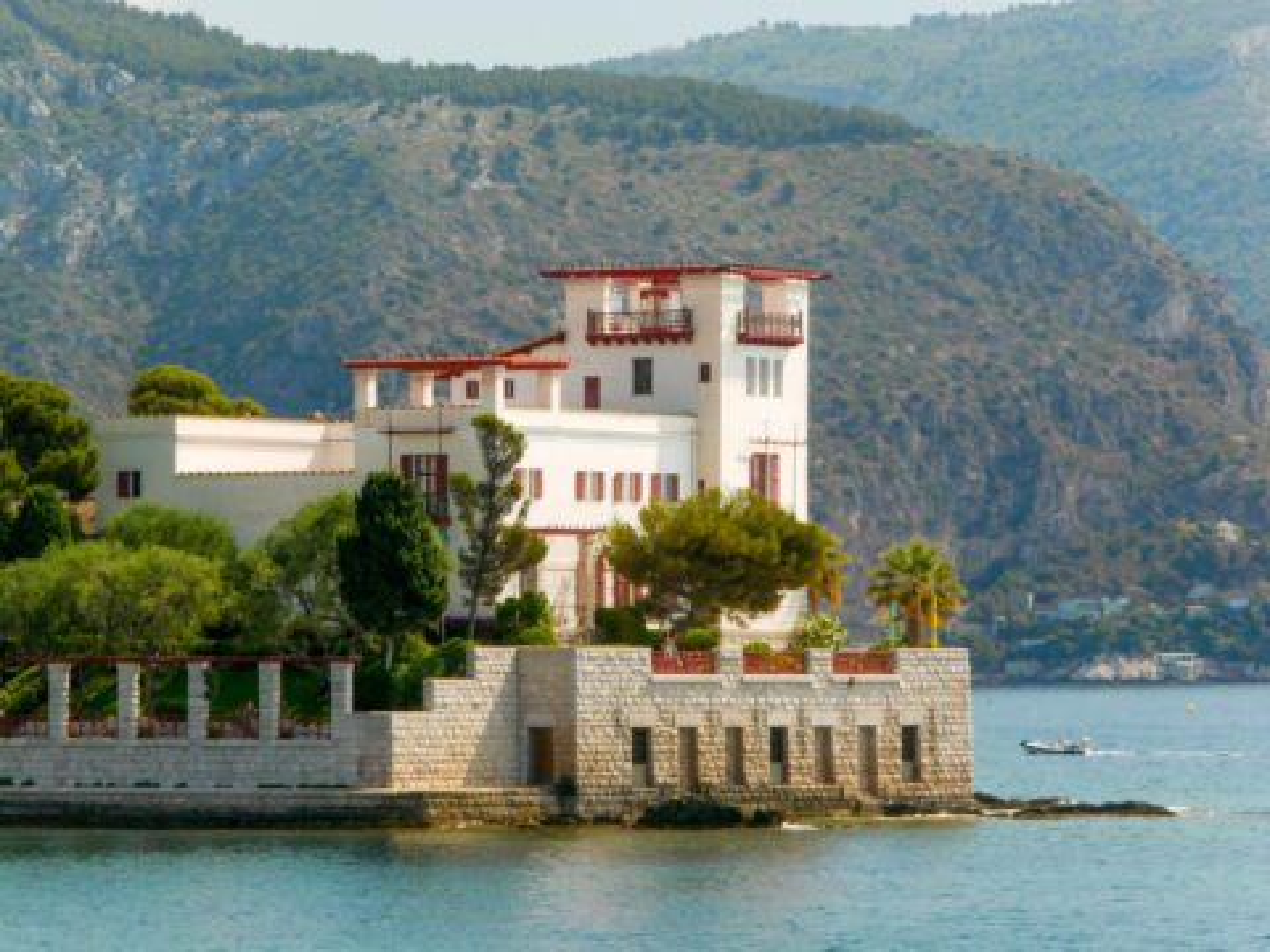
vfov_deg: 6.5
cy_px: 476
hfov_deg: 8.7
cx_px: 635
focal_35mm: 228
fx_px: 8365
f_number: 5.8
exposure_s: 1/250
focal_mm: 114
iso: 1600
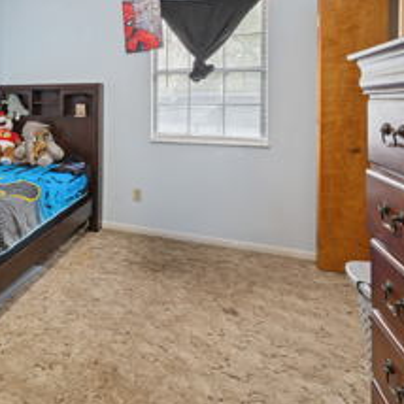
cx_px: 12
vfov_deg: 61.8
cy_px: 143
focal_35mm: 25
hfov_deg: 52.0
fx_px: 330
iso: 400
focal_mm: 14
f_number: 9
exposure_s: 1/5
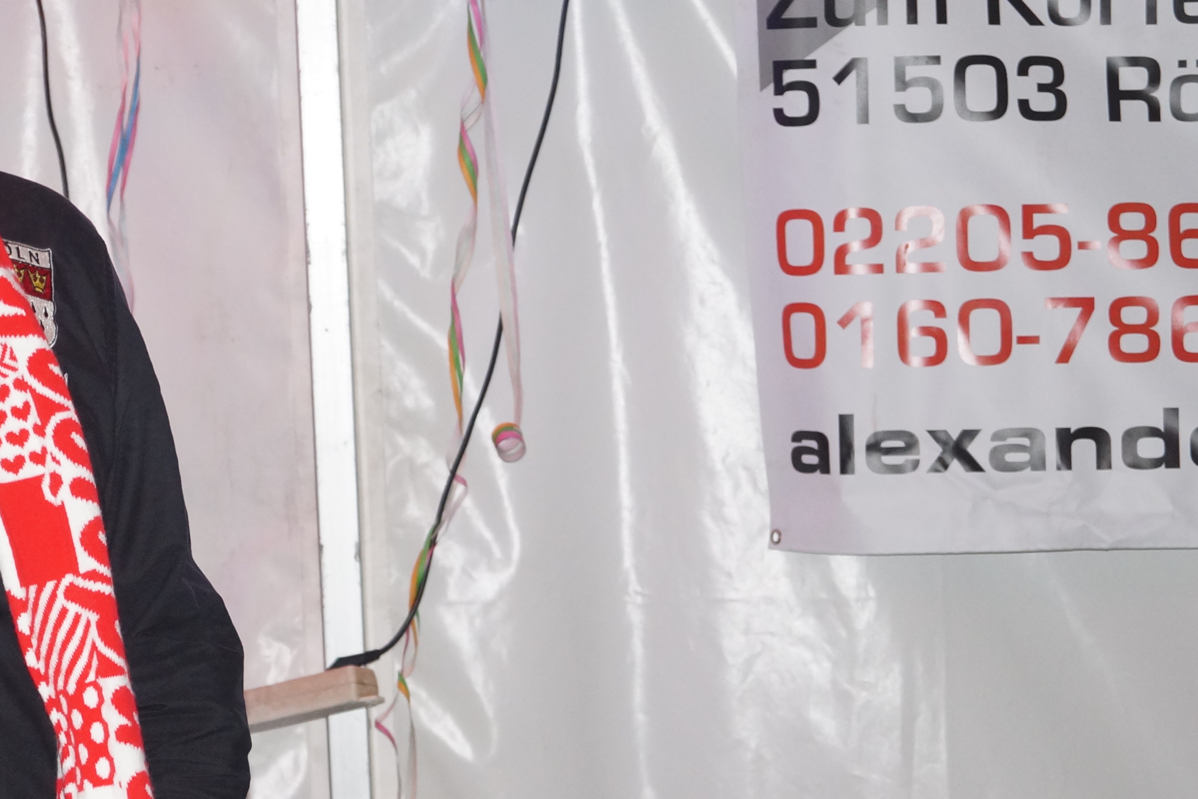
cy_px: 560
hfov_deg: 13.9
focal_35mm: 146
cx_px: 131
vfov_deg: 9.4
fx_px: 4861
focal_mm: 45
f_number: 5.6
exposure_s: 1/60
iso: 800
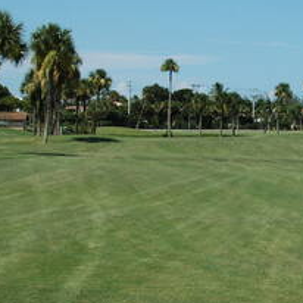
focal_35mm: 130
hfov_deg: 13.3
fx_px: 1290
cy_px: 135
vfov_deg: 13.4
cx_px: 249
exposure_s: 1/2000
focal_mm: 35
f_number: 5.6
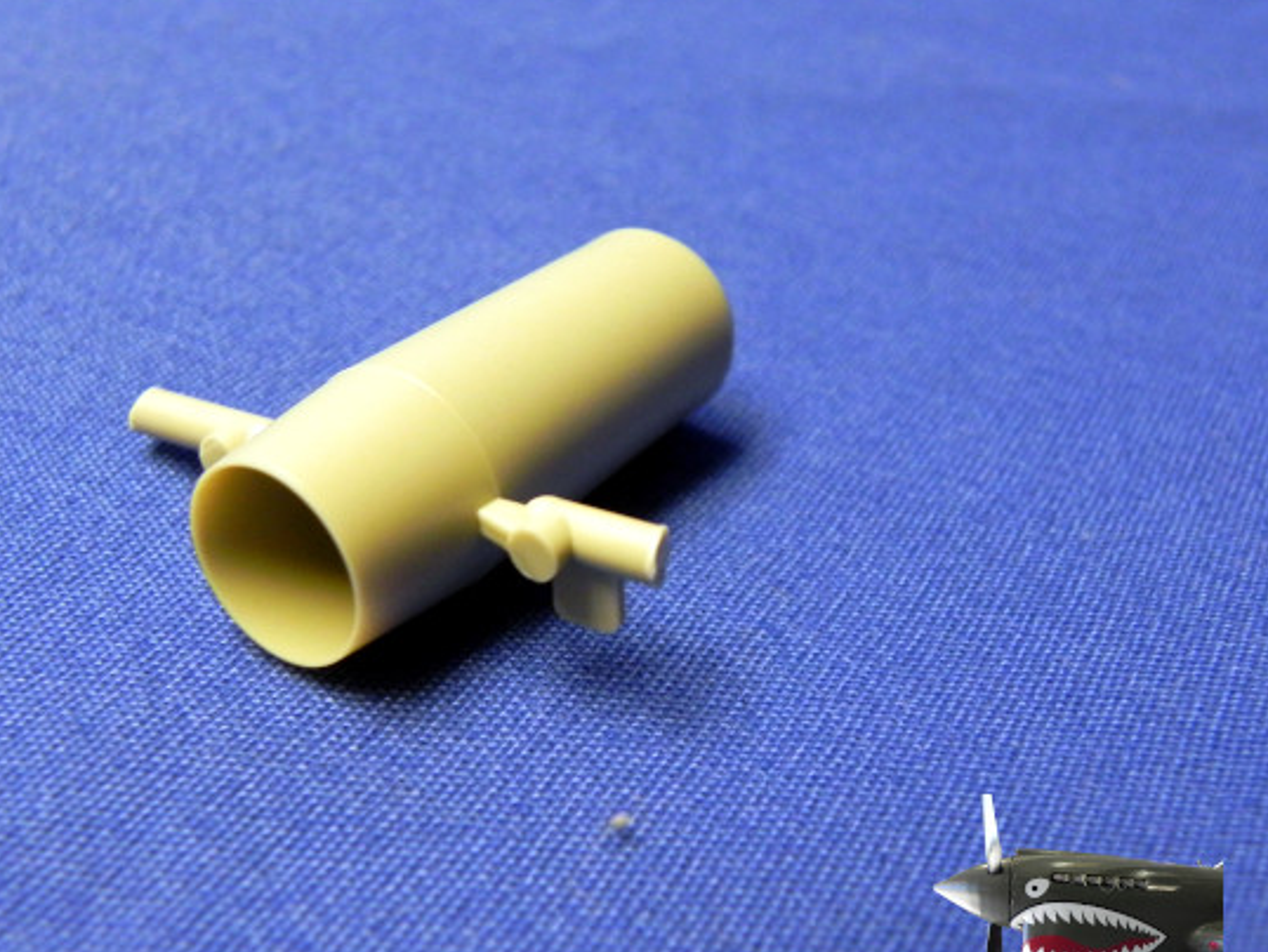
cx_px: 516
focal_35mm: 44
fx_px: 1612
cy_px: 511
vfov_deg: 32.9
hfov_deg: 42.7
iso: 400
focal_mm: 6.6
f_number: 3.2
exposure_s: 1/32
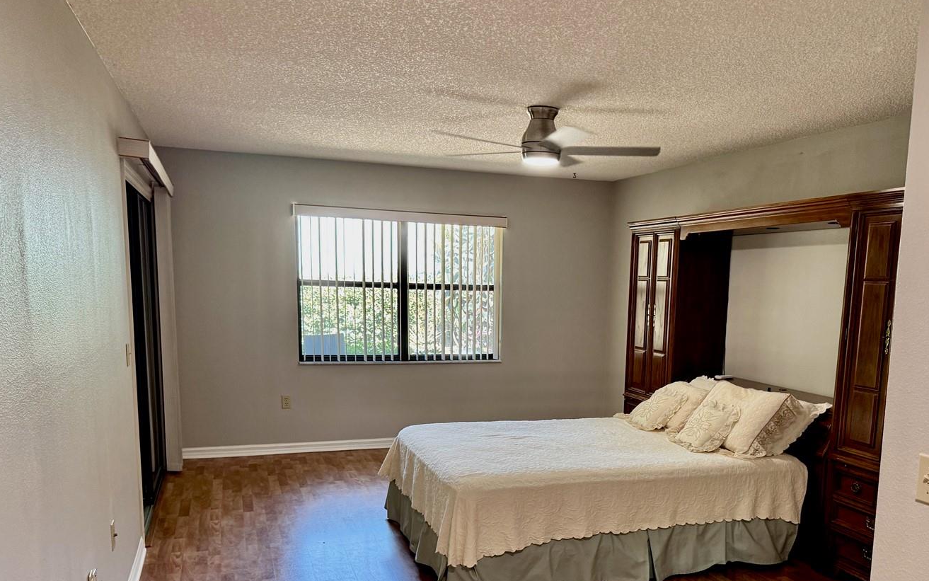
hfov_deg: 60.9
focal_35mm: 31
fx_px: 785
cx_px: 539
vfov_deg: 39.9
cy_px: 405
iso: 200
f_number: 1.78
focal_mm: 6.76
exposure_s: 1/60
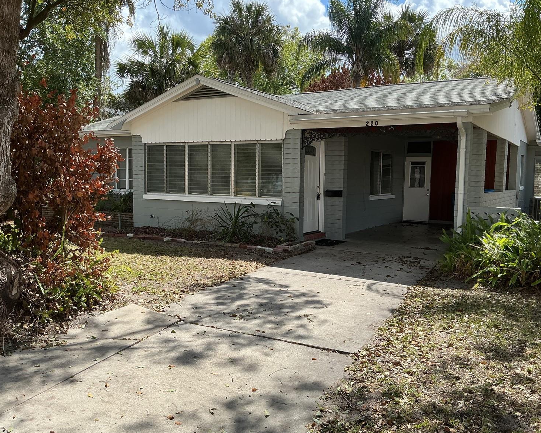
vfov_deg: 47.1
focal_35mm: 31
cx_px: 289
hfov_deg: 57.1
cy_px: 213
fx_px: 496
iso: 25
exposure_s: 1/1055
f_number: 1.8
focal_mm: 3
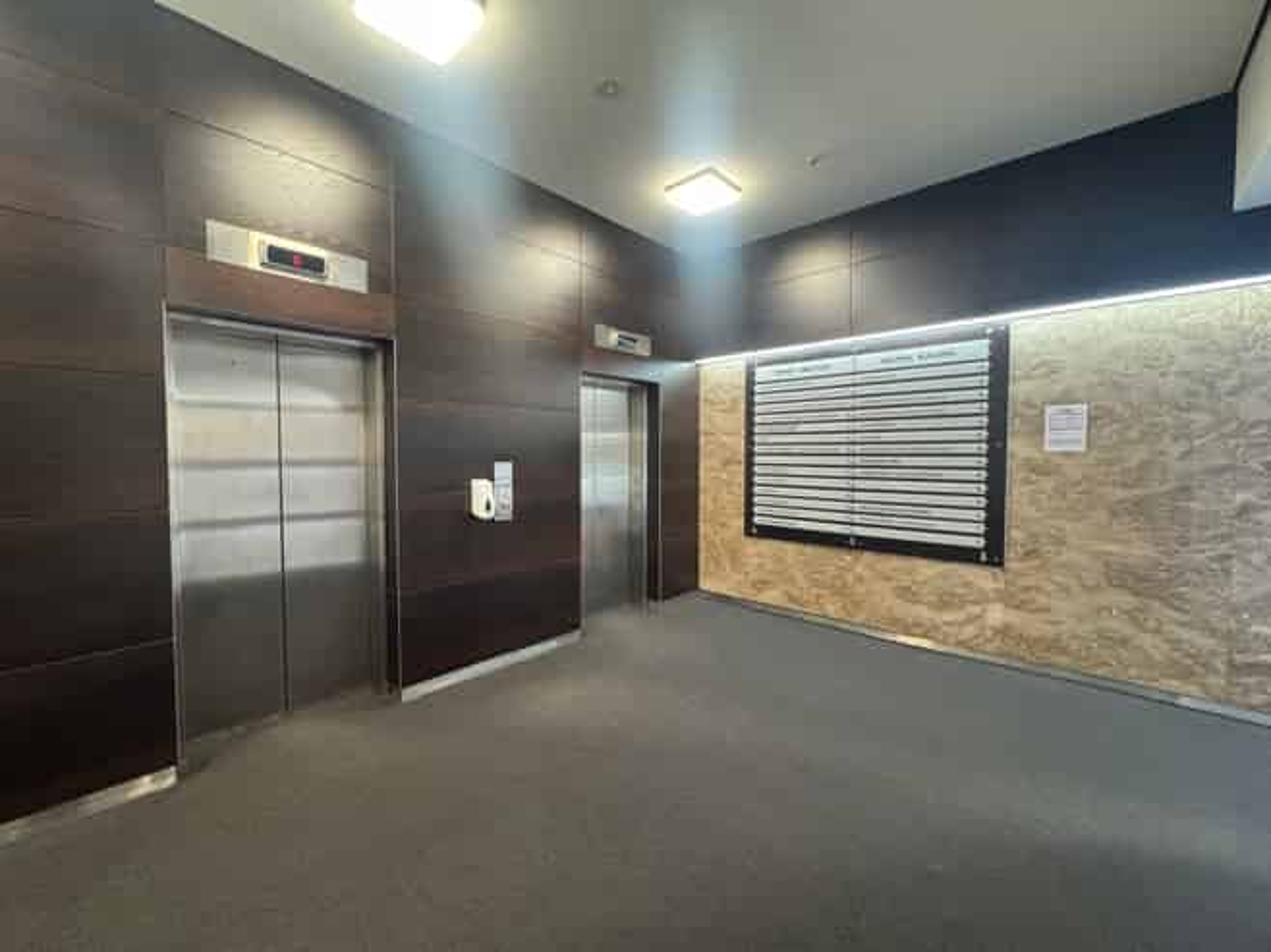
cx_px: 636
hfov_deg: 102.1
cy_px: 476
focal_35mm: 14
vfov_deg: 85.6
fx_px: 514
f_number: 2.2
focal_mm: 2.22
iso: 400
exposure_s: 1/50
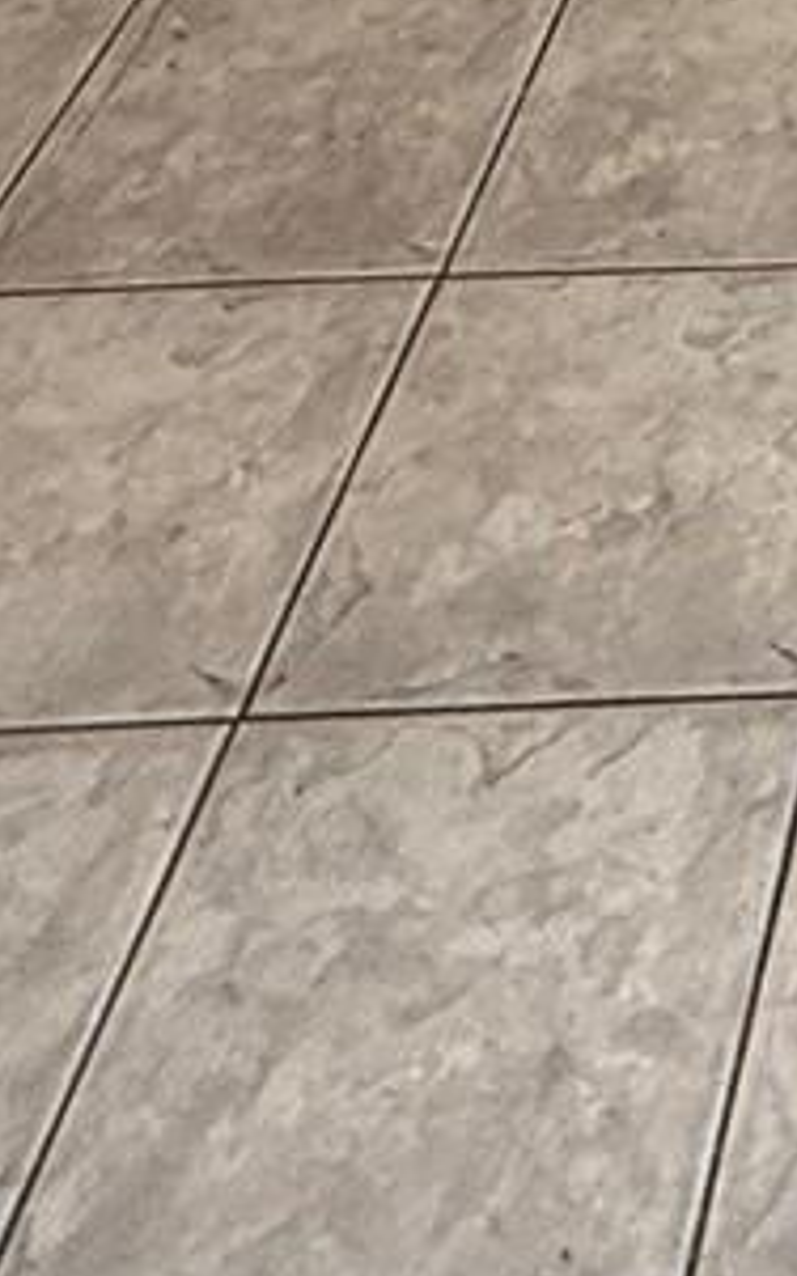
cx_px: 1687
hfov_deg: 13.6
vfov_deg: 19.9
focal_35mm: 79
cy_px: -950
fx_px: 2747
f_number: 2.2
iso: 200
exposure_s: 1/99
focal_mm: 2.22
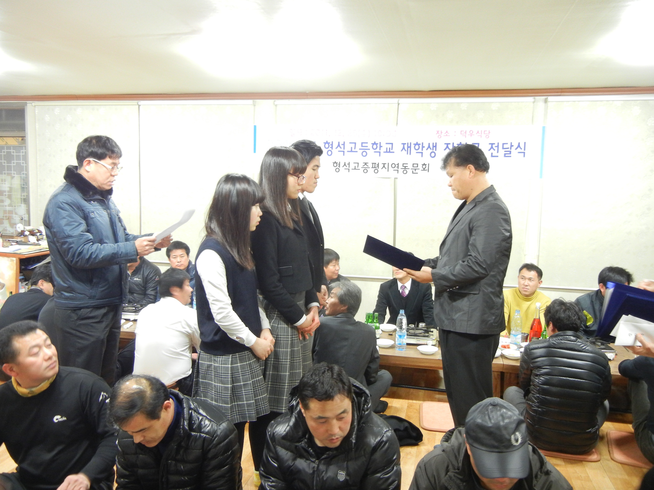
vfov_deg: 46.8
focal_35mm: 30
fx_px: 567
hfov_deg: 60.0
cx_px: 327
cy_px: 245
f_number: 3.5
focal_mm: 5.4
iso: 400
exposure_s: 1/6.2
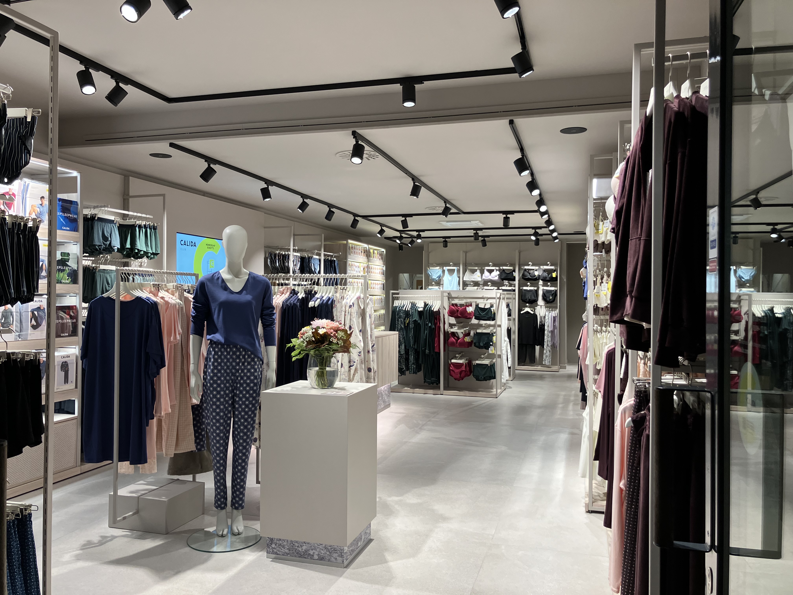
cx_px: 396
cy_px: 298
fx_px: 641
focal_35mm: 28
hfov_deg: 63.4
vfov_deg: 49.7
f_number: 1.8
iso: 80
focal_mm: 3.99
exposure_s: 1/121
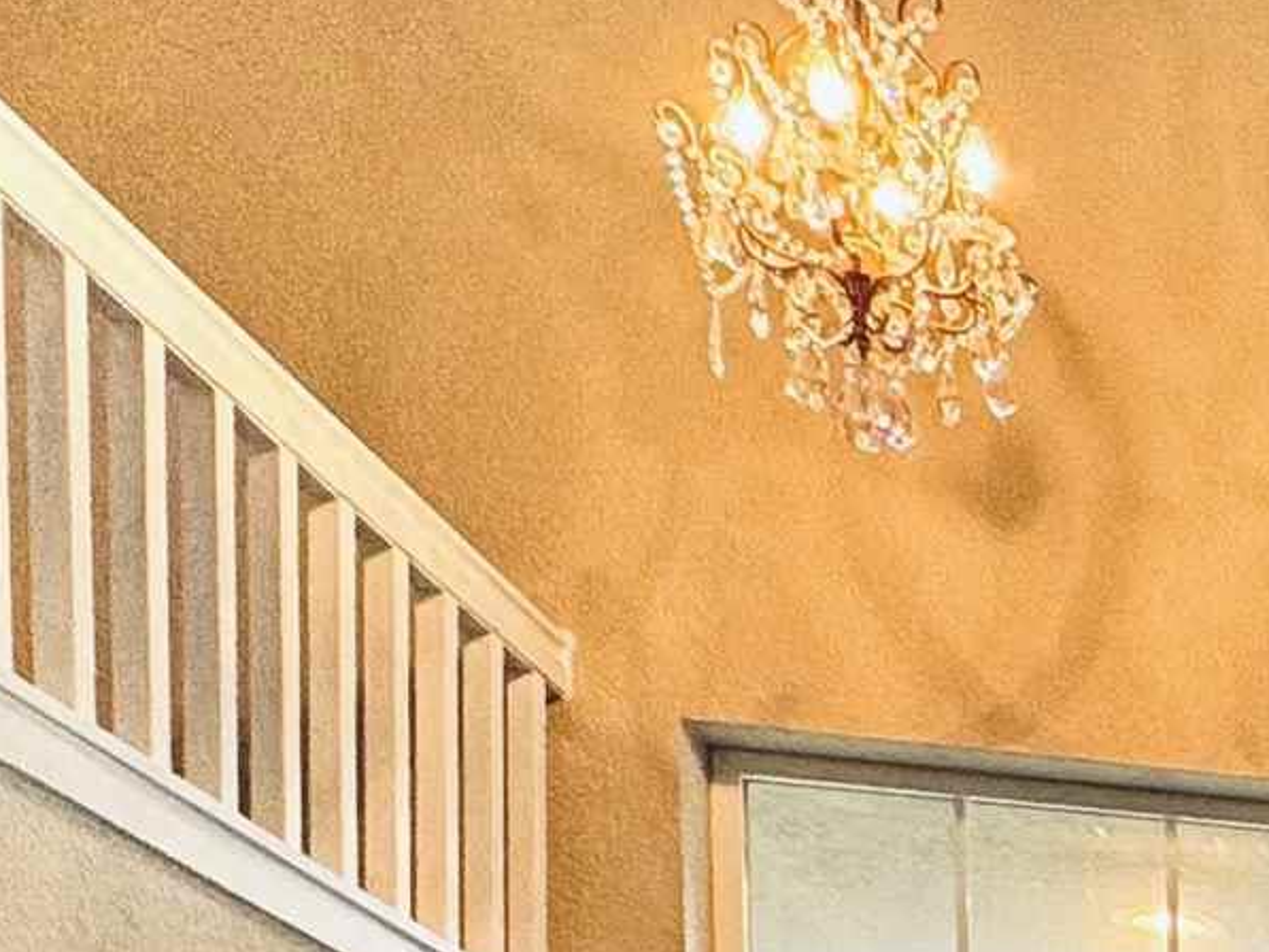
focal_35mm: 72
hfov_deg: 18.6
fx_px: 2640
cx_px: 2476
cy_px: 1823
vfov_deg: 16.4
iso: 125
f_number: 2.2
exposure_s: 1/120
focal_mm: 2.22
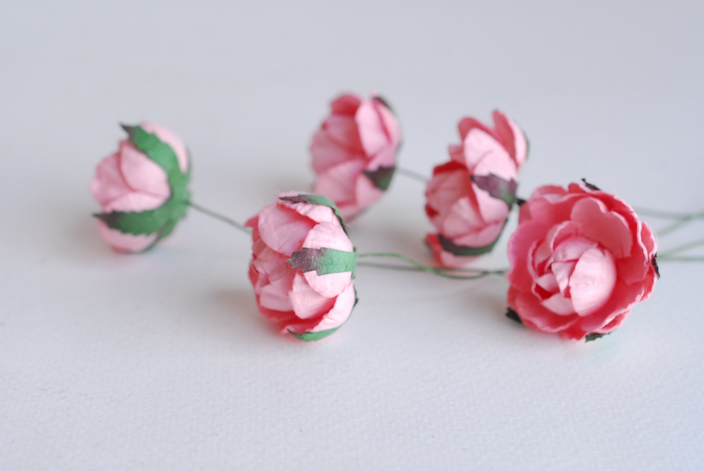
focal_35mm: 60
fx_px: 1175
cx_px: 352
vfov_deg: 22.7
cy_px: 236
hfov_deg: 33.4
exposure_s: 1/125
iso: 800
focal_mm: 40
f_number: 5.6
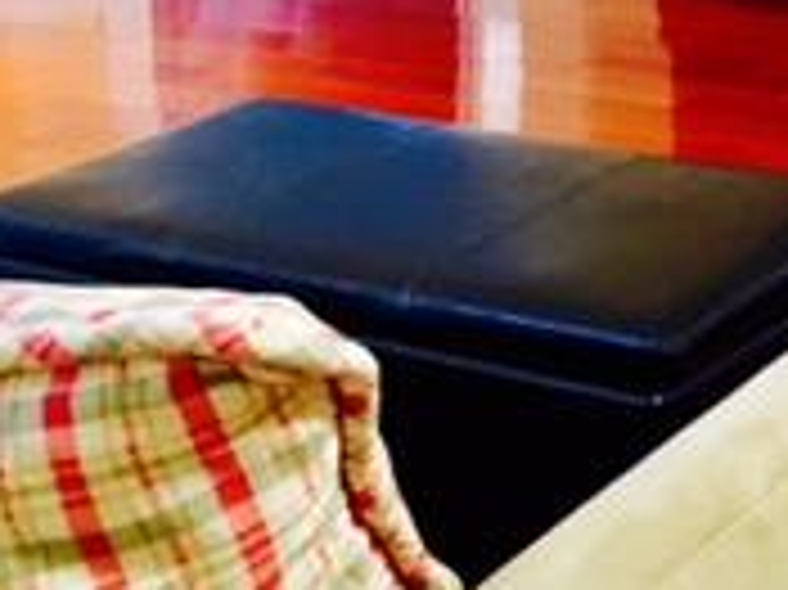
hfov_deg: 17.8
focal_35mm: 106
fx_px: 2411
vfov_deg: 13.5
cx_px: 914
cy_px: -158
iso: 80
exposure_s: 1/30
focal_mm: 4.15
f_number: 2.2
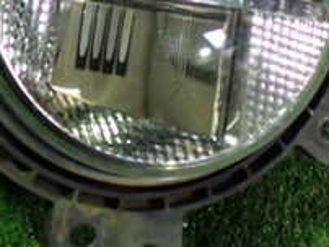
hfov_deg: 22.0
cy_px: 2
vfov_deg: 16.3
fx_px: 847
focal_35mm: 89
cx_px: 137
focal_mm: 5.4
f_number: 2.3
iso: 800
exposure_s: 1/80
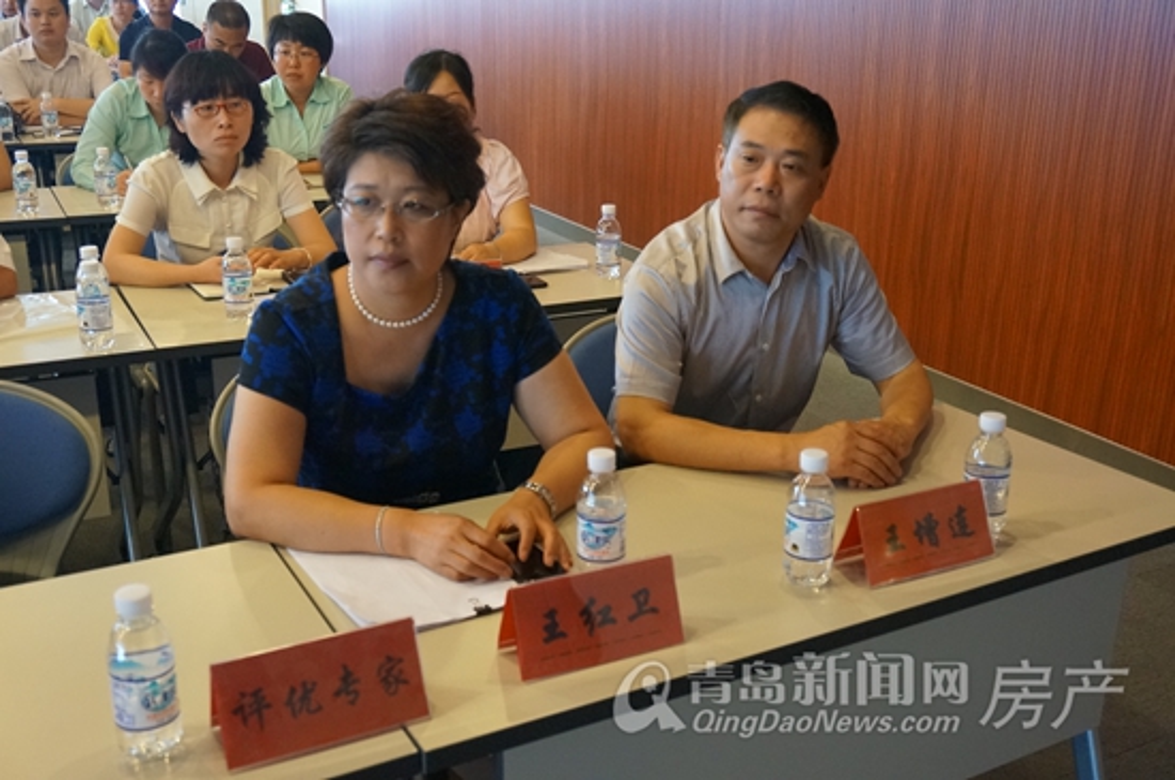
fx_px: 1222
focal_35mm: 38
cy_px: 390
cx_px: 588
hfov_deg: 51.3
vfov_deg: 35.4
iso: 3200
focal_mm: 25
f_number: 4.5
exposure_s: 1/80
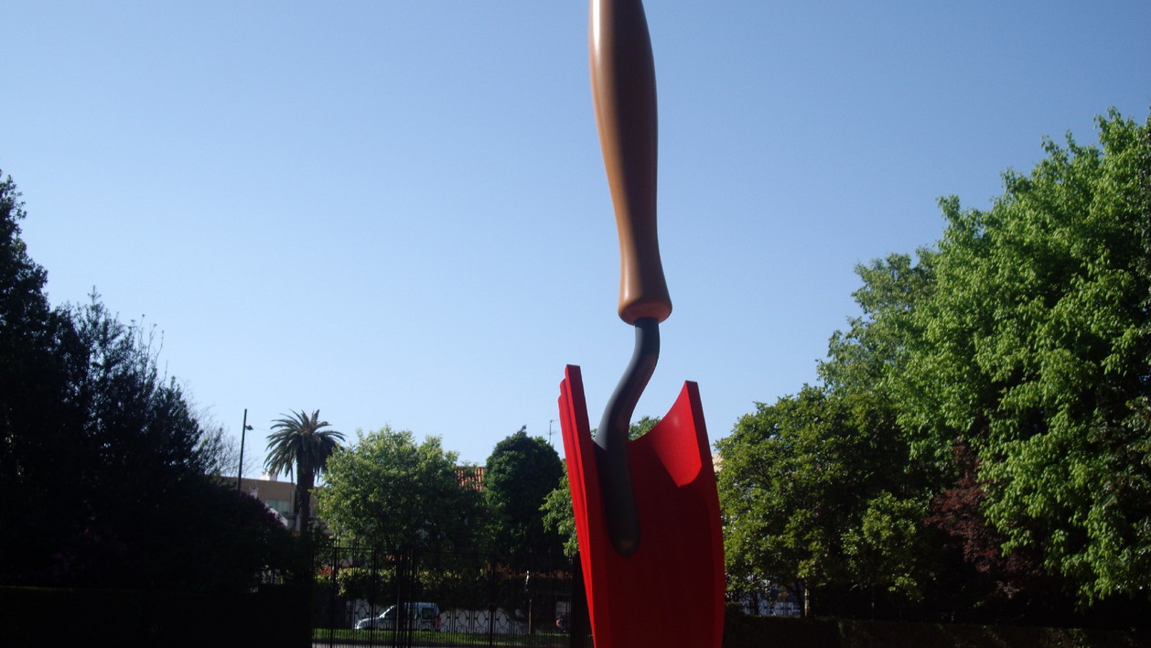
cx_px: 584
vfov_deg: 23.5
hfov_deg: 40.6
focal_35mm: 51
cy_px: 346
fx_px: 1557
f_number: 8.8
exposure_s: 1/125
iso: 64
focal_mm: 9.6
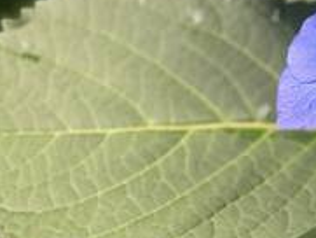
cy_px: 2
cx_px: 545
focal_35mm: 184
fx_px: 1681
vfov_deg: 8.0
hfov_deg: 10.2
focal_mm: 6
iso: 50
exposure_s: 1/122
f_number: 2
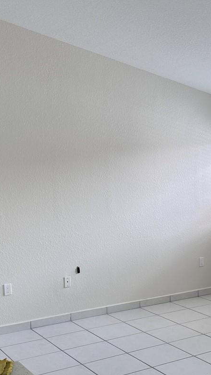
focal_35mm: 53
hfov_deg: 22.1
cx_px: 192
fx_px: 527
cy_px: 255
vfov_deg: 38.6
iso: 80
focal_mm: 6.86
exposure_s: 1/139
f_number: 1.78
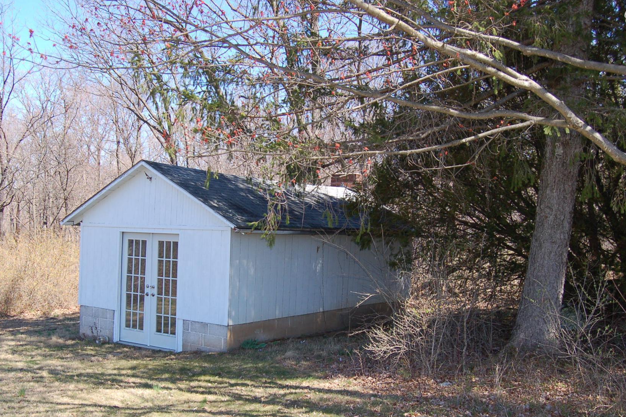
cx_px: 294
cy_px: 238
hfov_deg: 47.4
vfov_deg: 32.6
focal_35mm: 41
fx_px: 713
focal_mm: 22
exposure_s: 1/500
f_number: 5
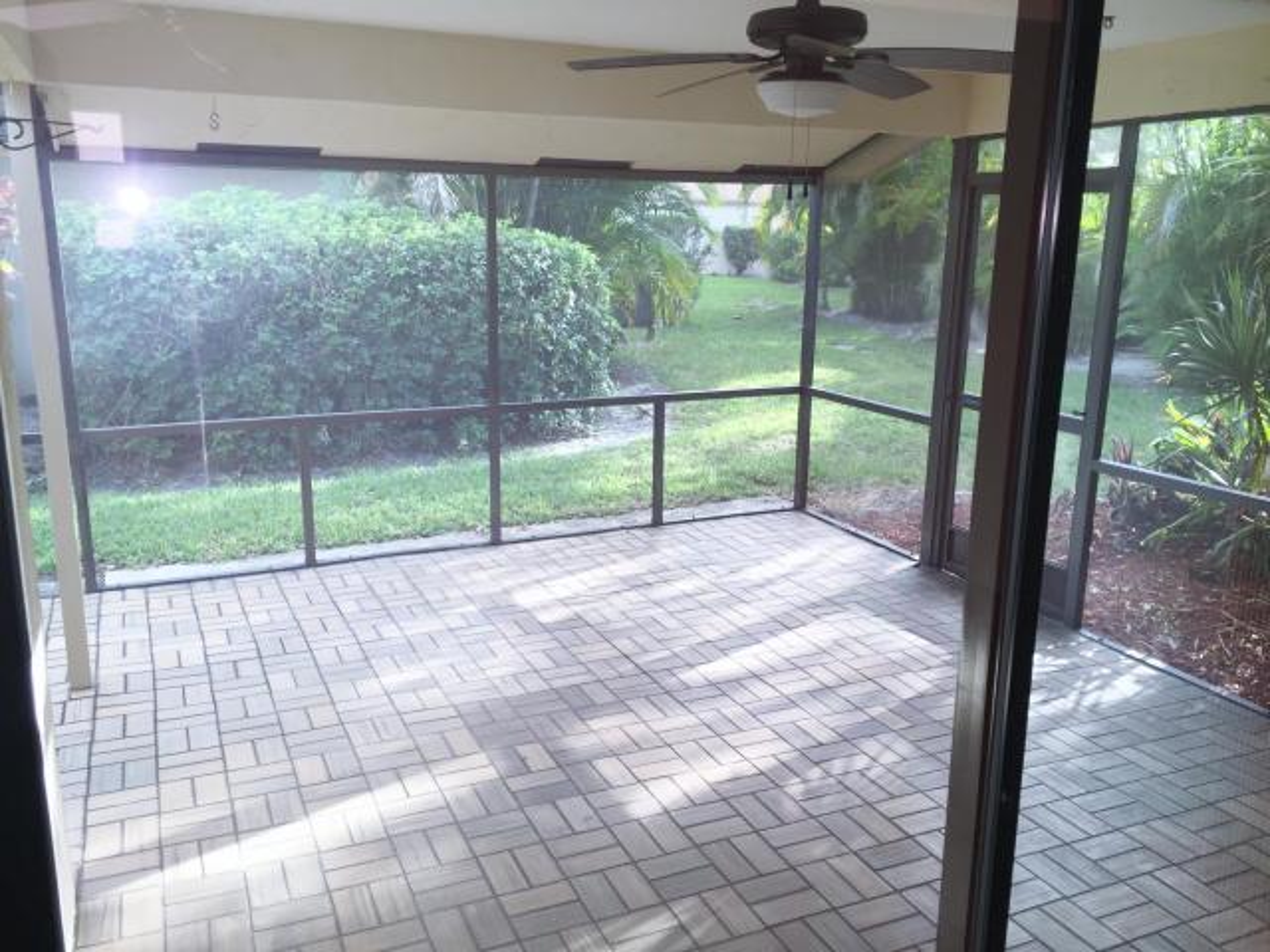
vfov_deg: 48.2
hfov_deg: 61.7
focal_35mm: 29
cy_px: 476
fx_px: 1064
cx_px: 635
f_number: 2.2
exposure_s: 1/30
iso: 32
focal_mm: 4.15
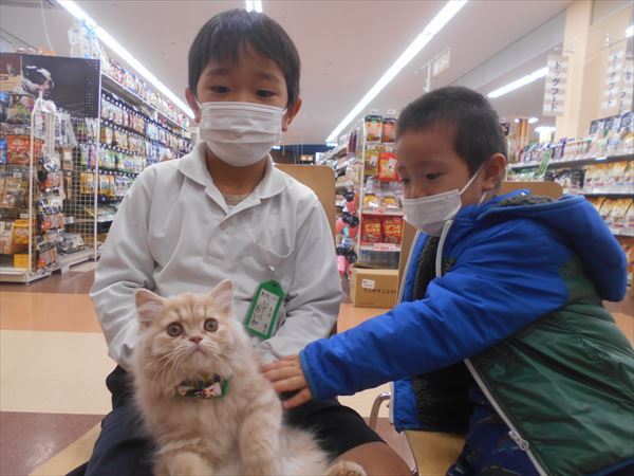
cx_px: 317
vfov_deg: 53.1
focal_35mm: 26
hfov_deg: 67.3
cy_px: 238
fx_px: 476
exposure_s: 1/30
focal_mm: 4.6
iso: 200
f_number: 3.2
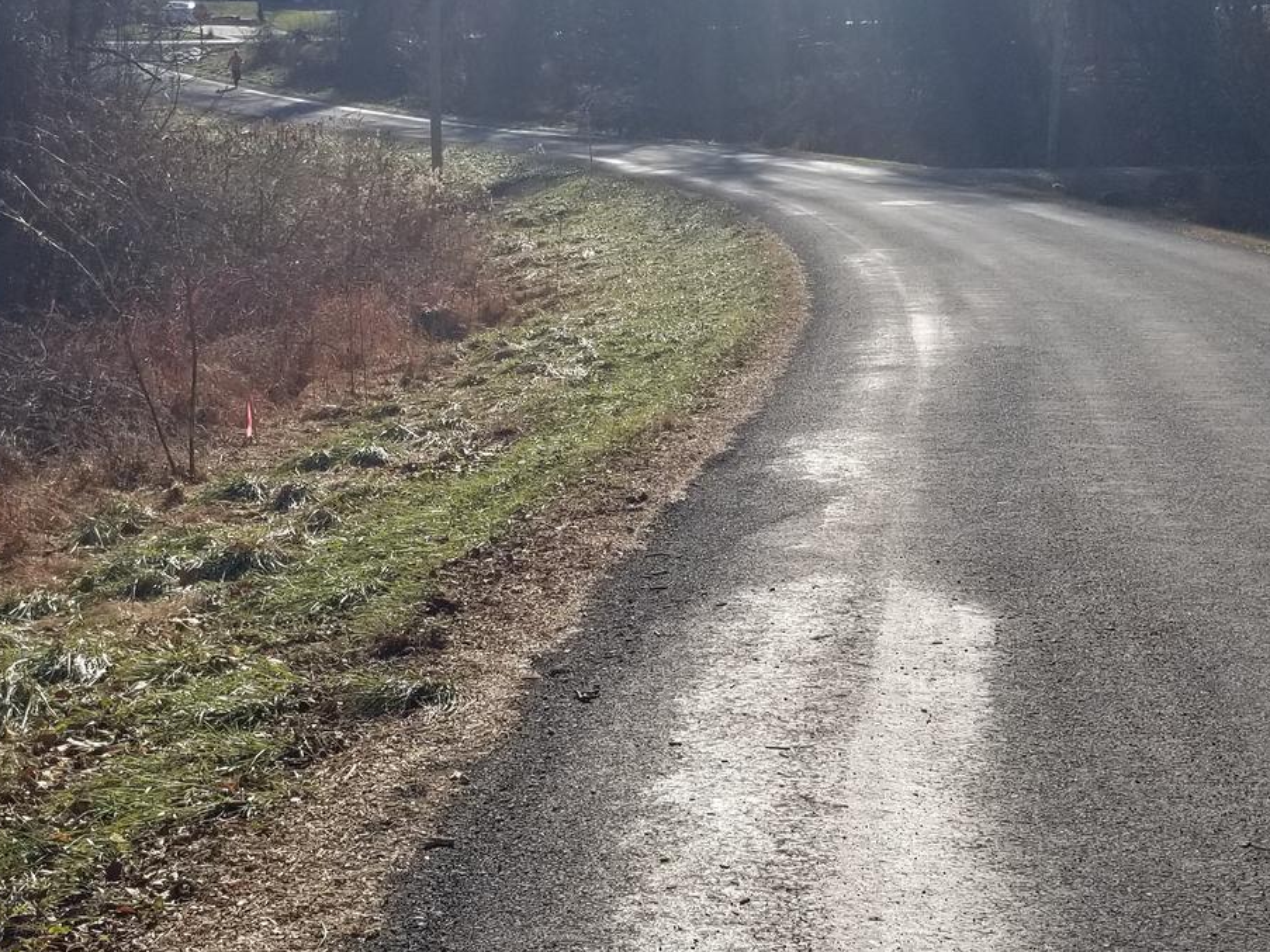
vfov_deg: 24.8
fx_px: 2164
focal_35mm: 59
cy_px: 446
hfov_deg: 32.6
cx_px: 499
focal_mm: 4.25
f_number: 1.7
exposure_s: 1/3600
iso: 50
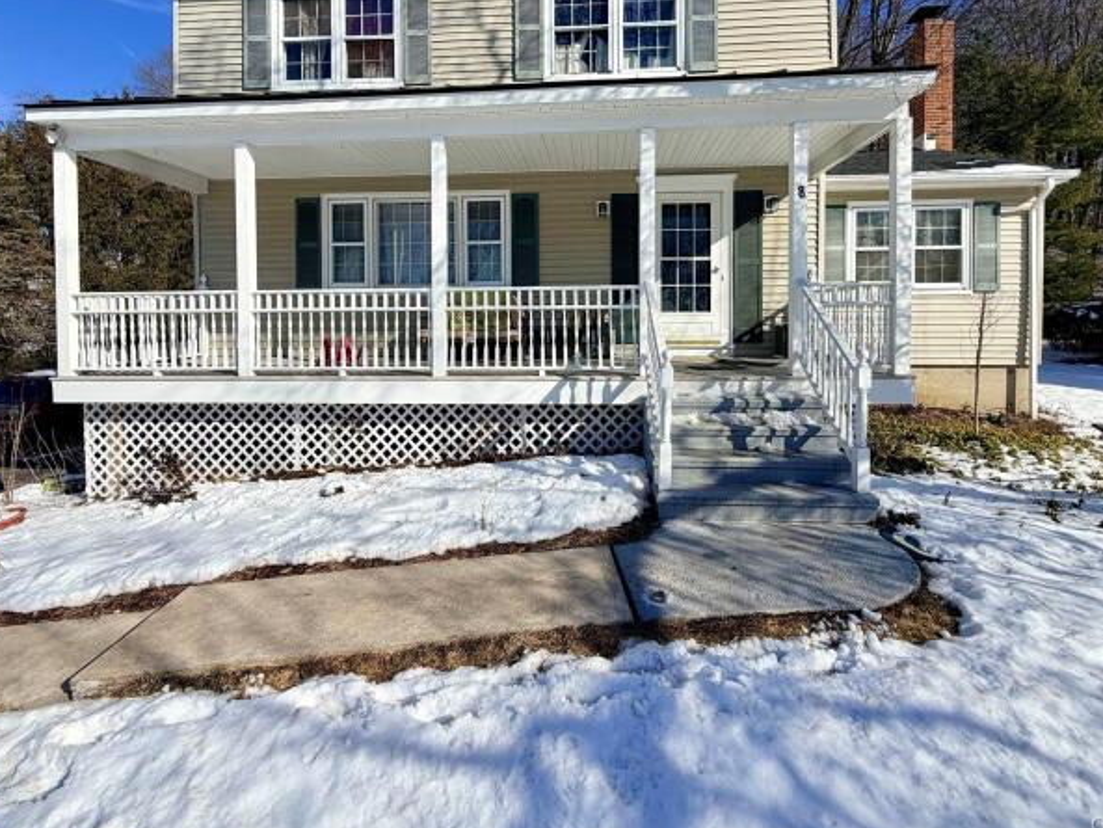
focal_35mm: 17
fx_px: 542
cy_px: 339
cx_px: 554
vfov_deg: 74.1
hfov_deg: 91.0
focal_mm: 2.22
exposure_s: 1/1368
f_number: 2.2
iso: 20
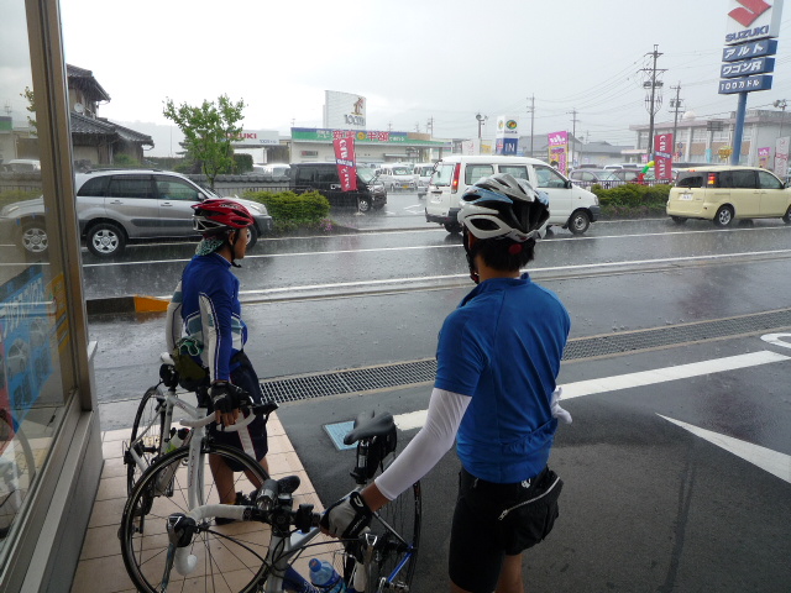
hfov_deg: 69.4
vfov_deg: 54.9
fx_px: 571
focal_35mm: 25
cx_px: 396
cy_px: 296
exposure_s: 1/100
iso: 100
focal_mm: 4.4
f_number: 2.8
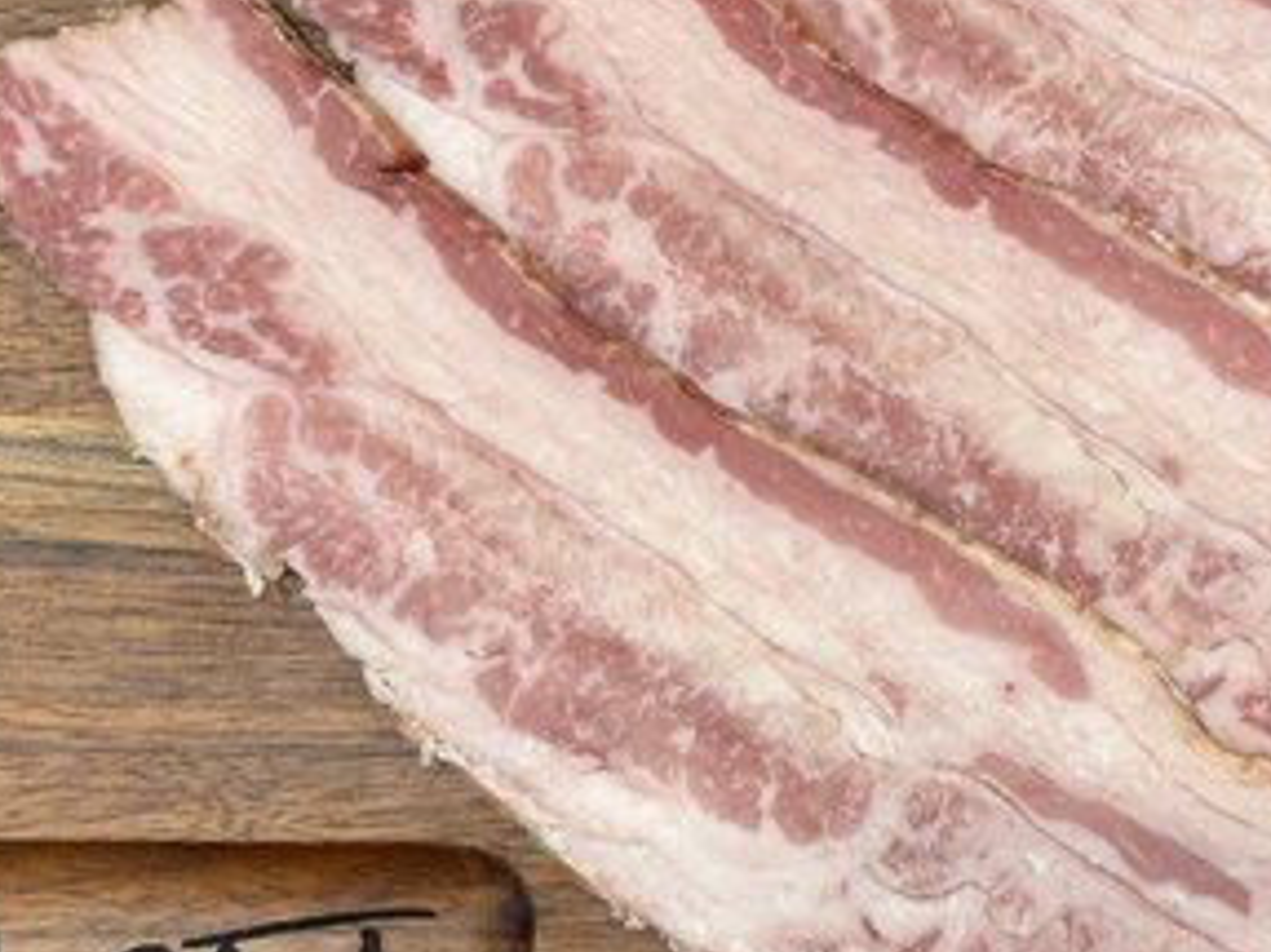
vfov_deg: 13.8
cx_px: 890
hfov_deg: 18.3
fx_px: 3927
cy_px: 257
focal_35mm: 107
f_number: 1.78
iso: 64
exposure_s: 1/120
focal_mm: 6.86
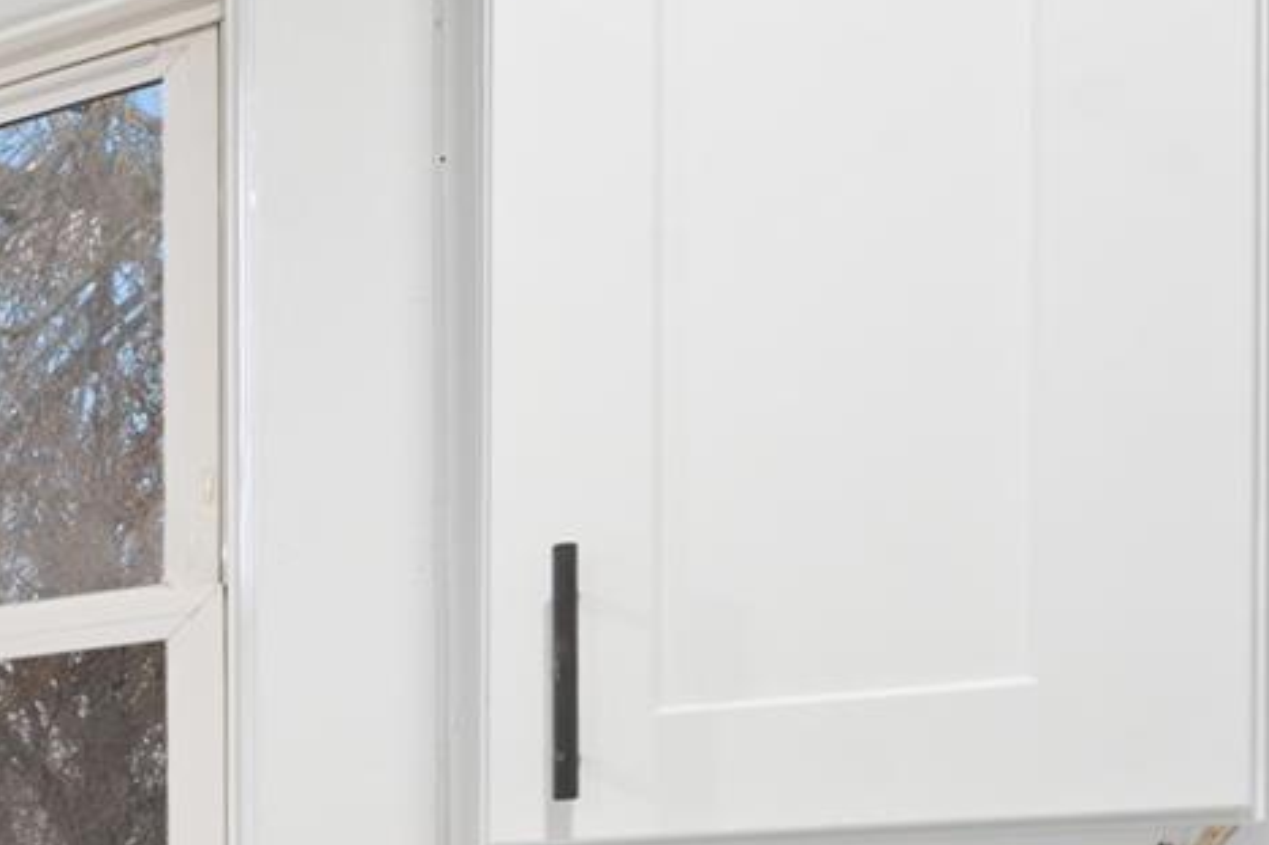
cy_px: 985
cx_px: -1353
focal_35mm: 57
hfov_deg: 18.6
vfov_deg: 22.1
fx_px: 2008
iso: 250
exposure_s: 1/1.67
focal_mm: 13
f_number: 8
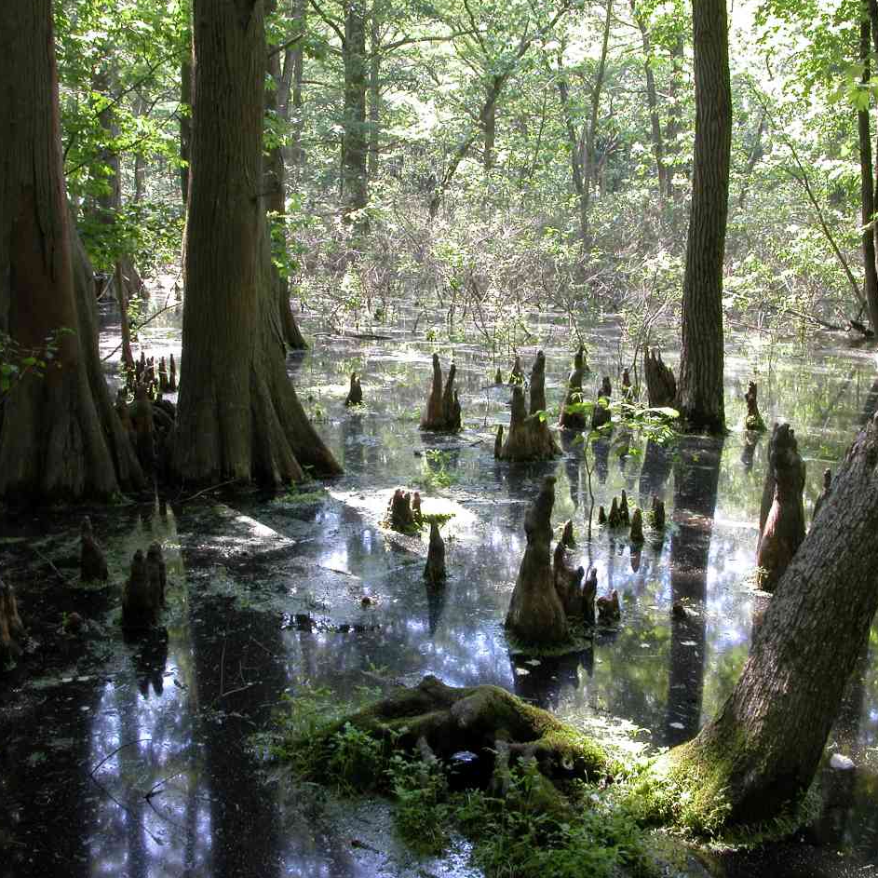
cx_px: 465
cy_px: 432
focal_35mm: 42
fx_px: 1205
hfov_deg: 40.0
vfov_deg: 40.0
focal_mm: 8.9
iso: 100
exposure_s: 1/8.3
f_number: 8
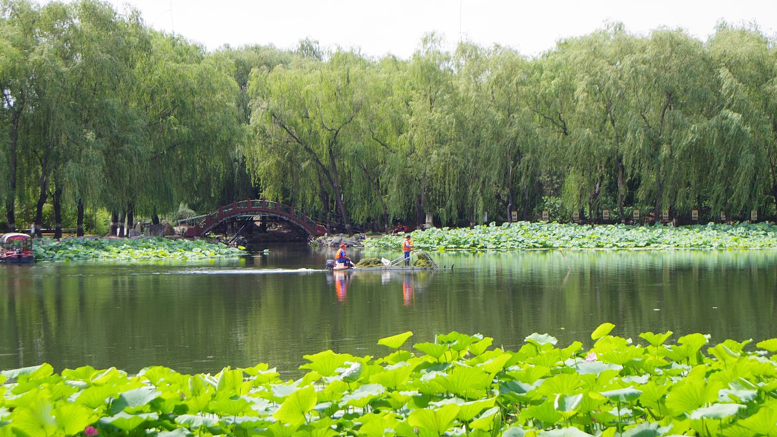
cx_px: 389
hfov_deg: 25.3
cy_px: 249
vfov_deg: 14.4
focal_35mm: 84
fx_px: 1730
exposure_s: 1/125
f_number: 8
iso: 200
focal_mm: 80
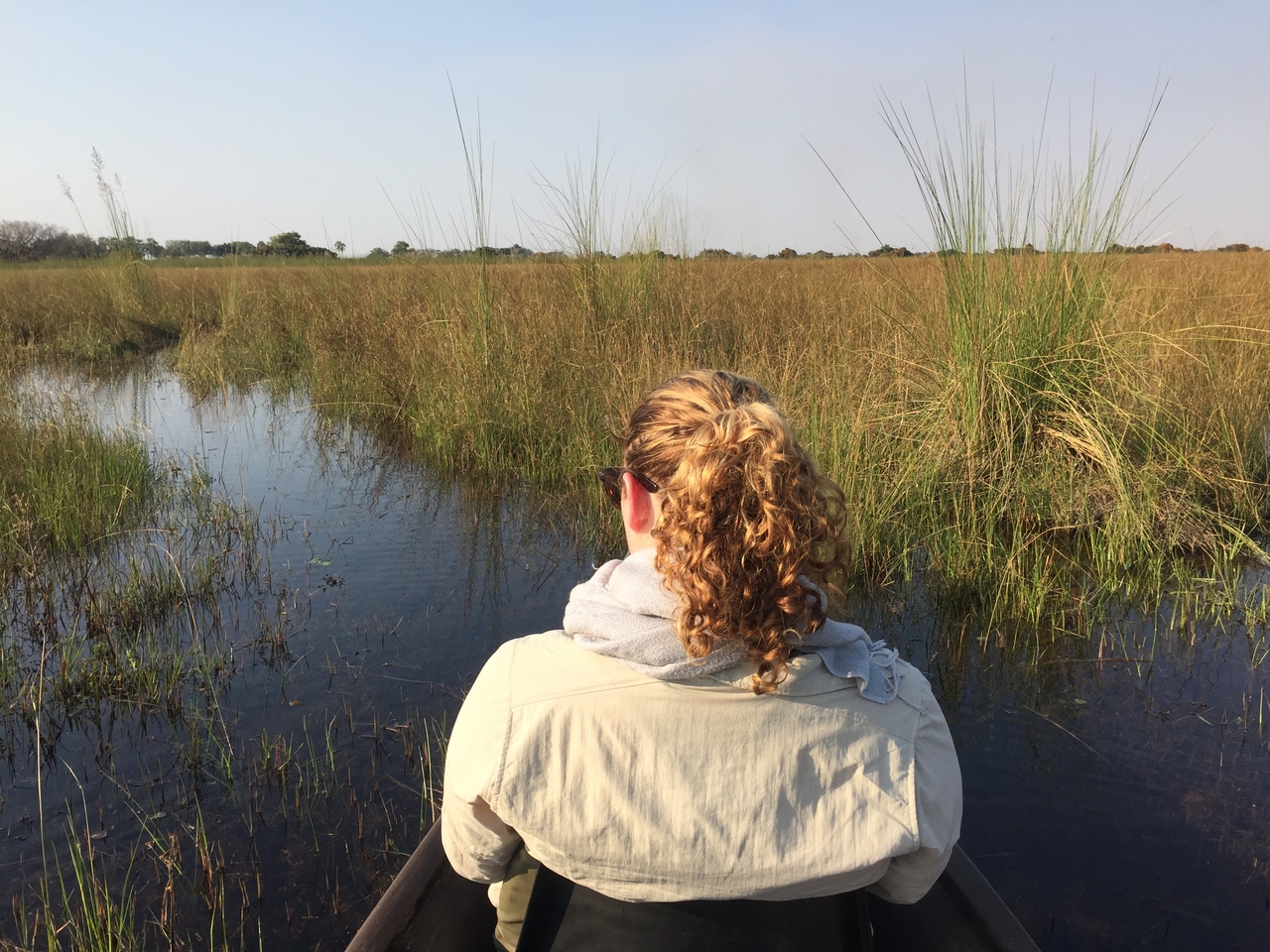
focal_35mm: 29
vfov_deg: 48.2
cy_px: 476
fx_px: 1064
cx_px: 635
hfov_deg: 61.7
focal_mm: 4.15
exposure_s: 1/1099
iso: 32
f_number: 2.2
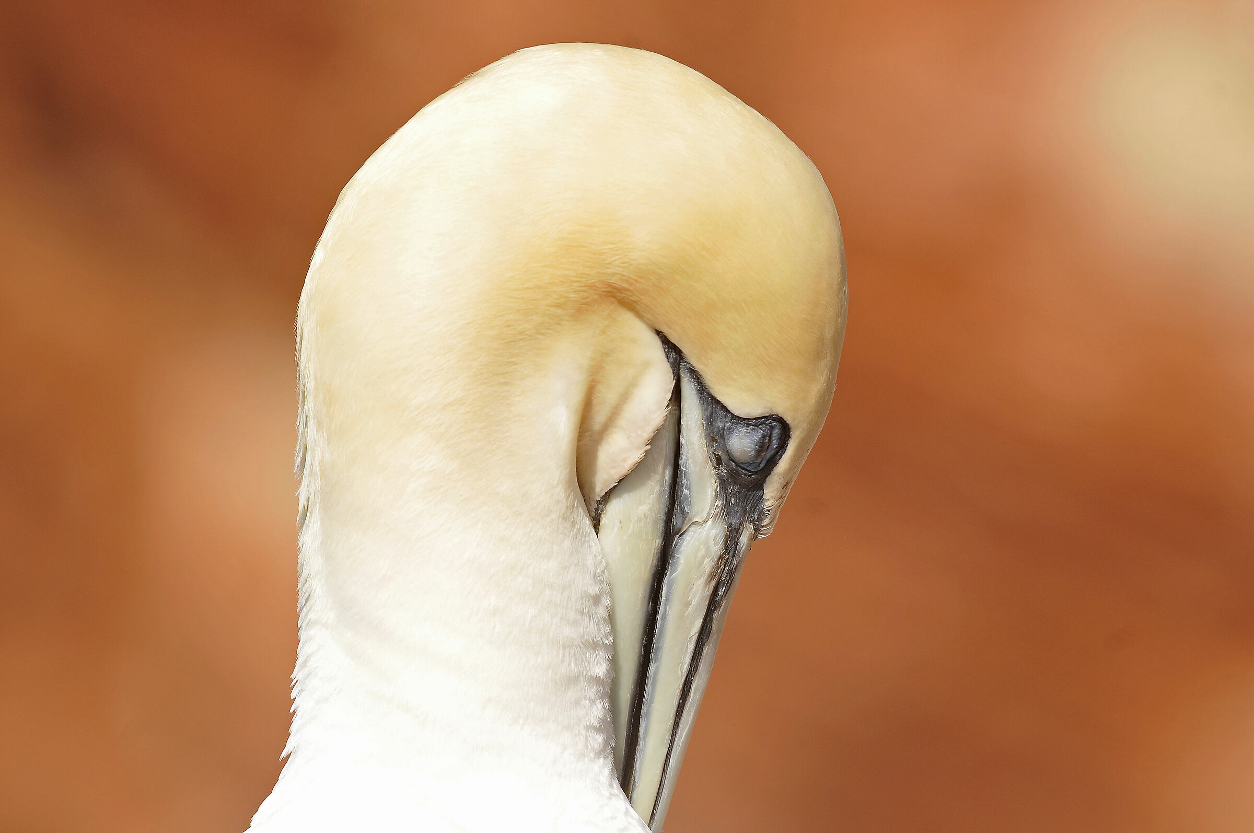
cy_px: 416
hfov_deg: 3.9
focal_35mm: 525
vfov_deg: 2.6
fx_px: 18265
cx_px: 627
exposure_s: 1/640
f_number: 7.1
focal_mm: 350
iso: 200
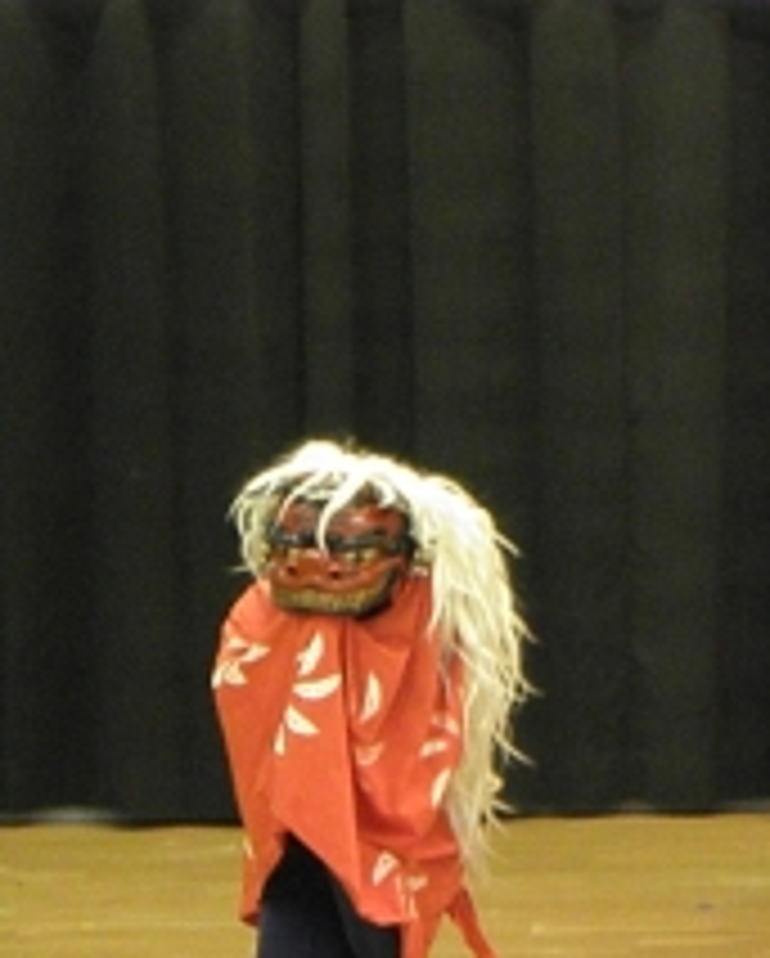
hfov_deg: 3.3
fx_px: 13275
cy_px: 290
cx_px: 1027
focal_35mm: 467
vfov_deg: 4.1
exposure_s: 1/40
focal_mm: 36.32
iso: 1000
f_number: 4.5
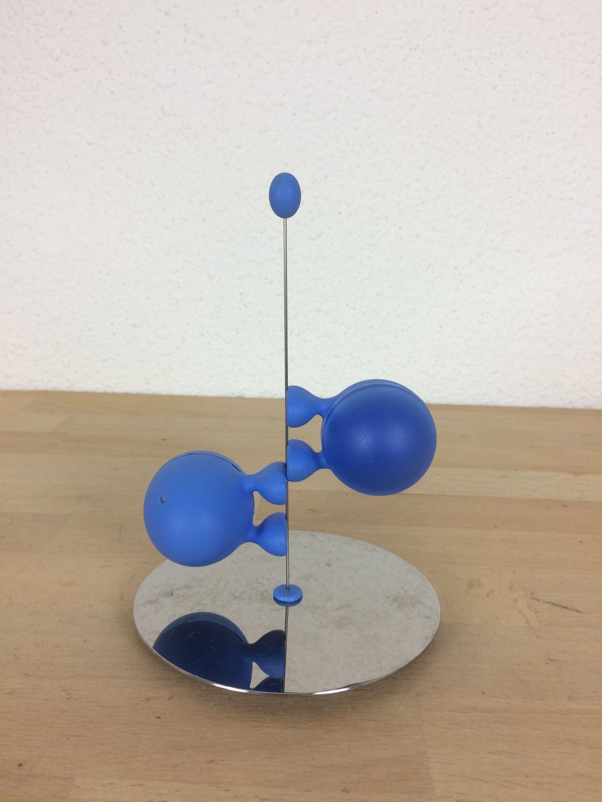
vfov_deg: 61.7
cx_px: 301
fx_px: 672
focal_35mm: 29
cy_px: 401
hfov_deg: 48.2
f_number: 2.2
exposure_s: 1/50
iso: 40
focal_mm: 4.15
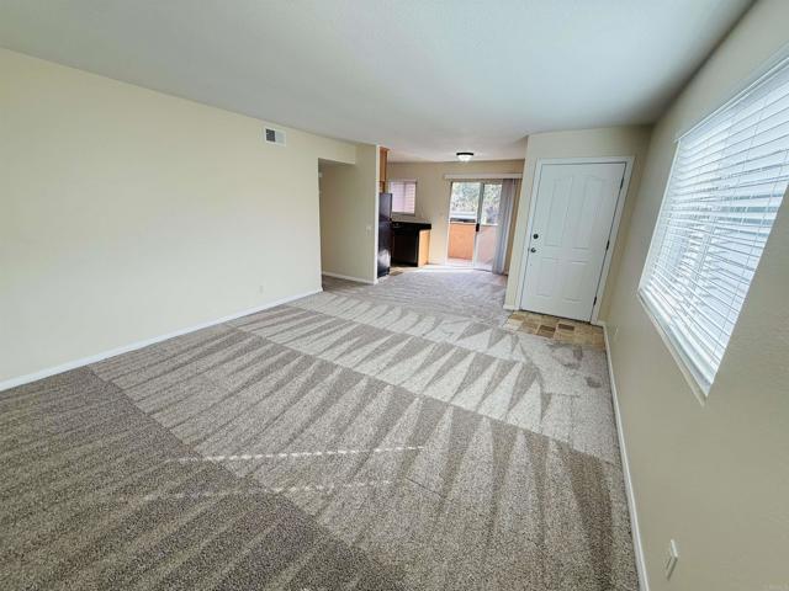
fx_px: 319
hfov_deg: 102.1
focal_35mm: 14
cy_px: 296
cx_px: 394
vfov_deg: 85.7
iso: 64
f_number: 2.2
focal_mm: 2.22
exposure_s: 1/99
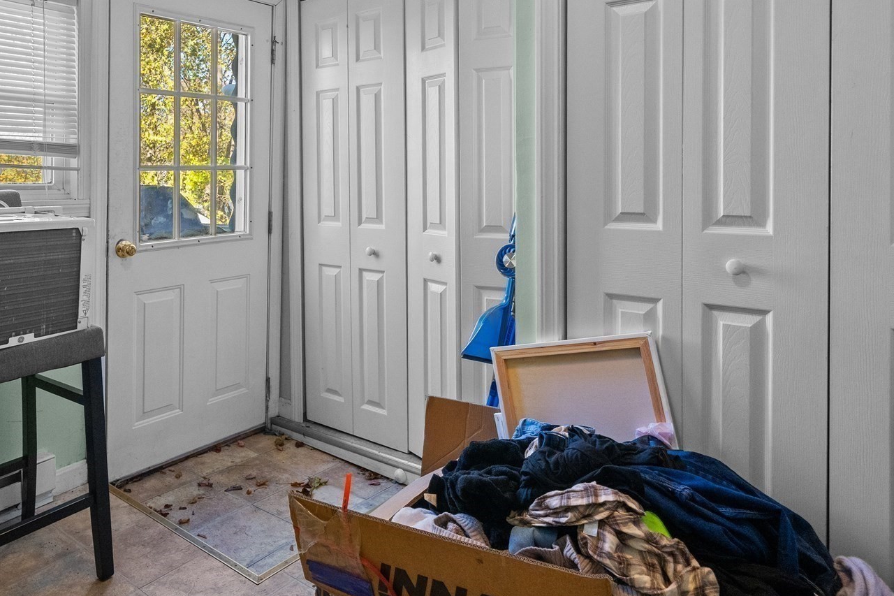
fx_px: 596
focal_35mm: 24
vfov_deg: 51.4
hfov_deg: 73.3
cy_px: 169
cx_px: 379
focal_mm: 15
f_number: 6.3
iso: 1250
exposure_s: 1/50
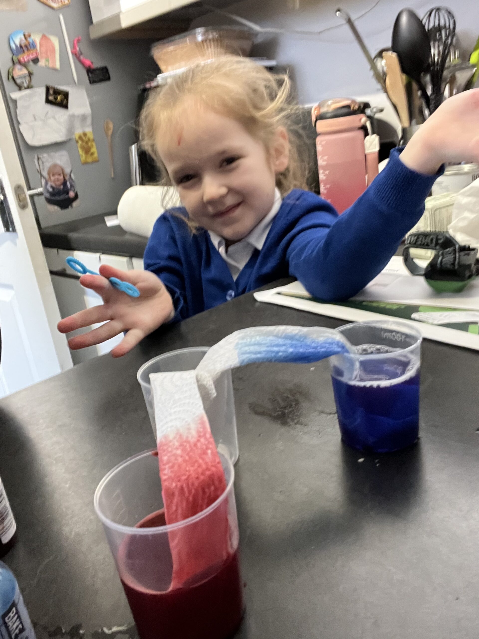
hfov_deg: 46.8
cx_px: 240
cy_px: 320
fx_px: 554
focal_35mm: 30
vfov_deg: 60.0
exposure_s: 1/20
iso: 800
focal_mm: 2.71
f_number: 2.2
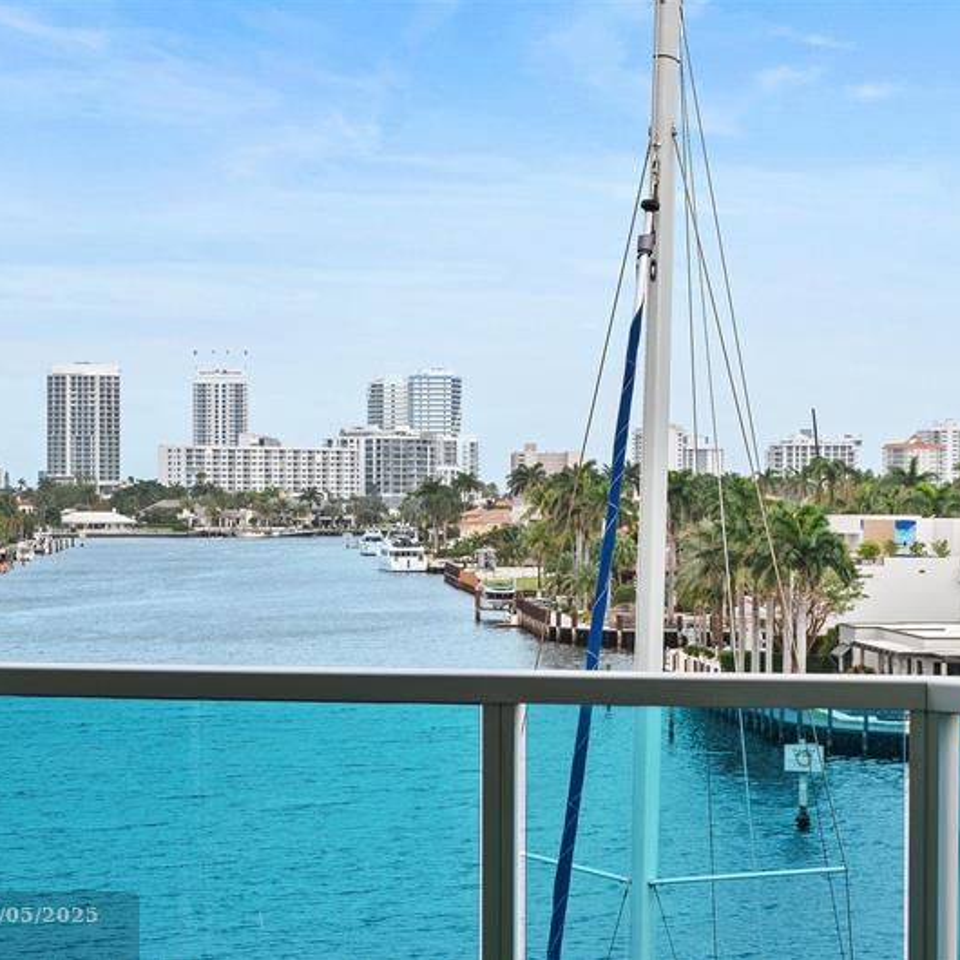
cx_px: 284
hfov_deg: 20.1
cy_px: 481
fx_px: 2698
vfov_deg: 20.2
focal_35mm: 86
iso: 200
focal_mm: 45
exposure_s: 1/320
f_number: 8
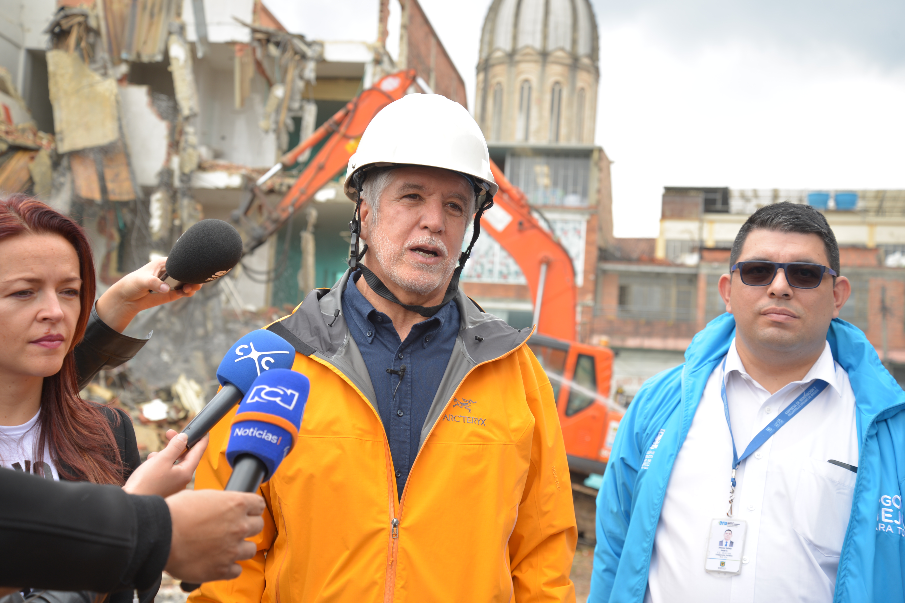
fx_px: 1383
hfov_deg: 36.2
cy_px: 302
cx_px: 452
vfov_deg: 24.6
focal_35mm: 55
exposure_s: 1/125
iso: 100
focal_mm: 55
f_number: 5.6
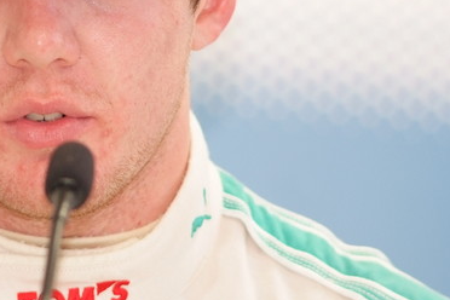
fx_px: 6524
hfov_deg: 3.9
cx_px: 36
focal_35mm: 522
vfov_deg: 2.6
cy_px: 35
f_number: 2.8
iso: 800
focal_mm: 180
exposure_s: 1/125
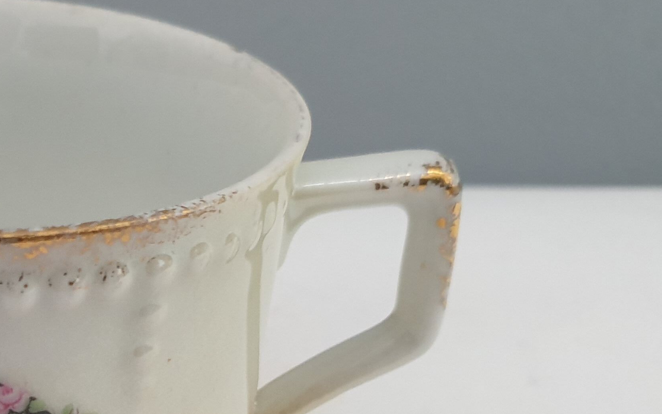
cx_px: 15
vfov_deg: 18.1
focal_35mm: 67
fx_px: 1209
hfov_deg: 28.9
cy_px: 544
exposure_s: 1/50
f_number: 2.4
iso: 250
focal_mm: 4.3
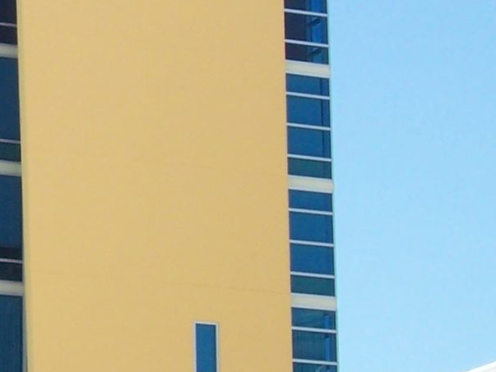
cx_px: -219
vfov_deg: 6.6
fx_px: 3226
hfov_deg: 8.6
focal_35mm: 225
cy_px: 53
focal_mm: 8.7
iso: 80
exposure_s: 1/250
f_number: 6.3
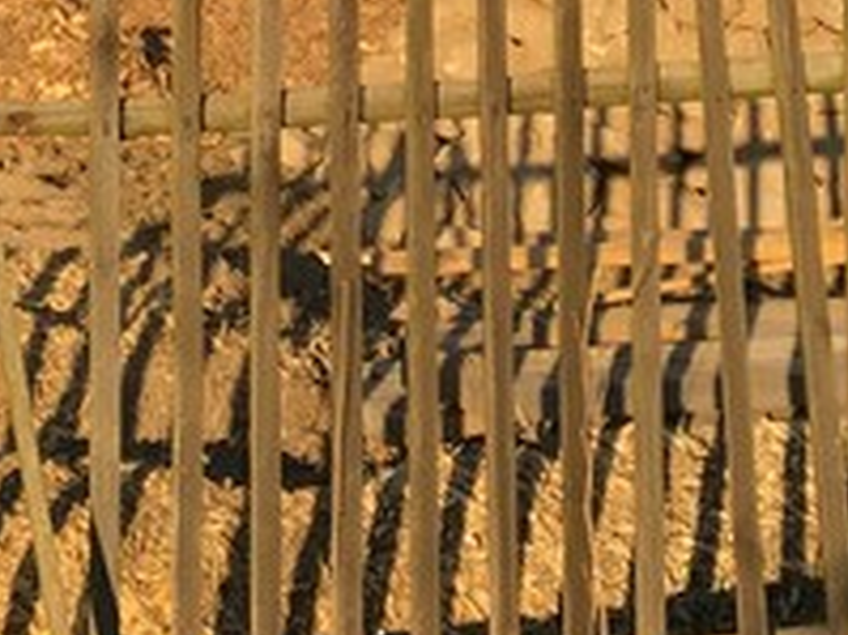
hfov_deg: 13.5
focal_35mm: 146
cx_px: 384
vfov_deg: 9.2
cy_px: -840
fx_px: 3574
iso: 25
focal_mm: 4.15
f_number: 2.2
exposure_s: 1/793
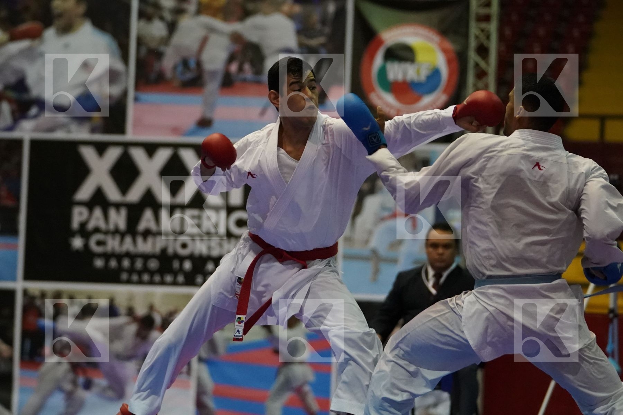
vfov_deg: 8.1
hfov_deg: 12.2
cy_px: 208
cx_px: 312
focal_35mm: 169
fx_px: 2924
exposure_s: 1/800
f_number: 2.8
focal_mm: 113
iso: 6400
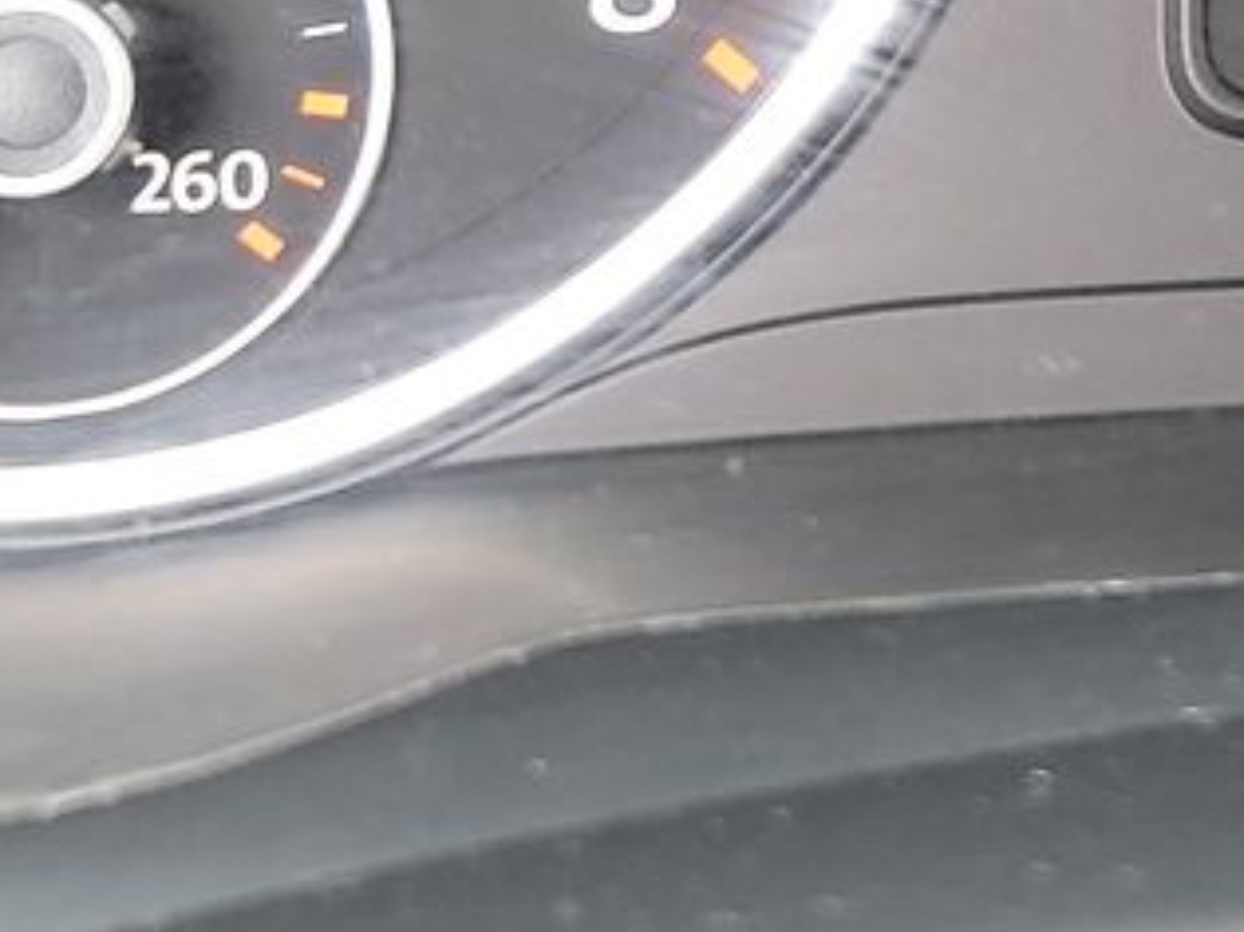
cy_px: -541
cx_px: 1734
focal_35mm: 122
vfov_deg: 11.5
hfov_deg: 15.2
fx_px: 4383
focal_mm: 6.7
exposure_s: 1/59
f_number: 1.8
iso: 489
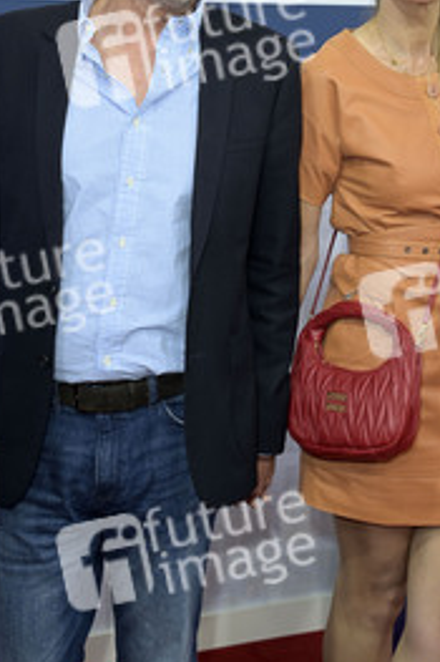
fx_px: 1340
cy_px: 174
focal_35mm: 73
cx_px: 259
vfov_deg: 27.4
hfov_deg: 18.6
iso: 640
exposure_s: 1/125
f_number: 7.1
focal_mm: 48
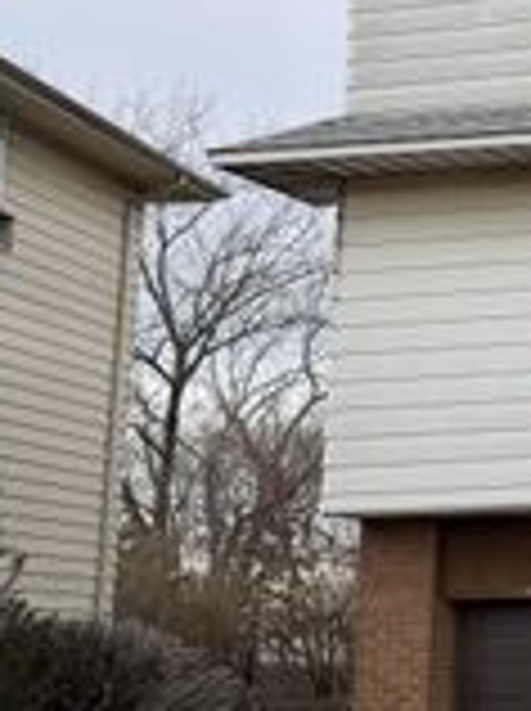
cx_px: 1076
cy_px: 340
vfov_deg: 25.7
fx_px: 1559
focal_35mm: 76
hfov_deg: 15.4
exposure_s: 1/1689
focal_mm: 6.76
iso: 80
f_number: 1.78
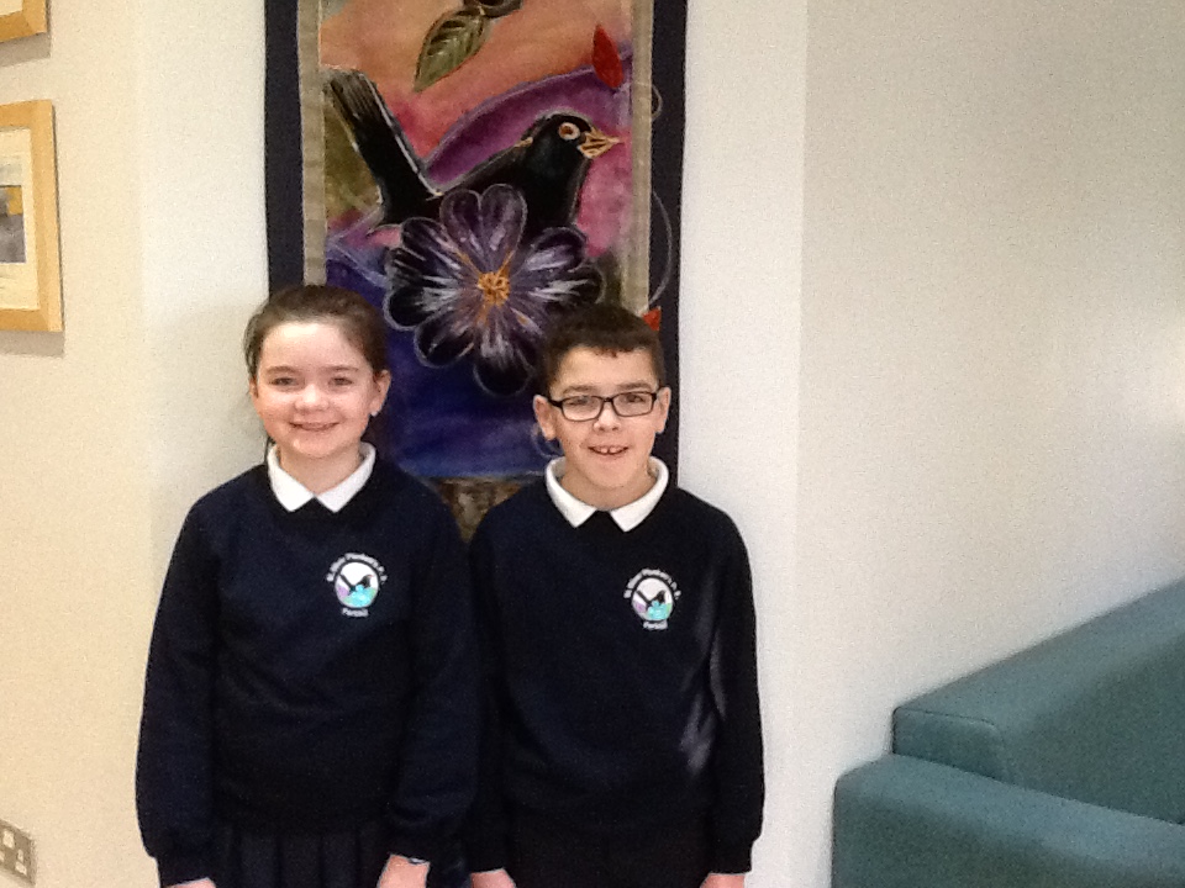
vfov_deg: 32.9
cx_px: 592
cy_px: 444
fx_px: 1506
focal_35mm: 44
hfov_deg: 42.9
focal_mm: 2.03
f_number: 2.4
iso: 250
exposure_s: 1/30
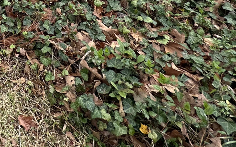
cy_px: -157
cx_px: -68
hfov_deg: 30.7
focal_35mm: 52
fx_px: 334
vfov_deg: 17.1
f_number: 2.2
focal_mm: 2.22
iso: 40
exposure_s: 1/139
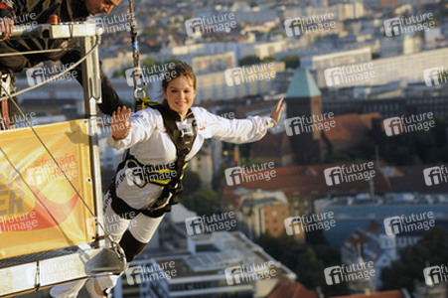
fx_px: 1927
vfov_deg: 8.8
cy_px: 149
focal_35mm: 155
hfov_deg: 13.3
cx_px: 224
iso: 800
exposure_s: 1/400
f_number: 9
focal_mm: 155
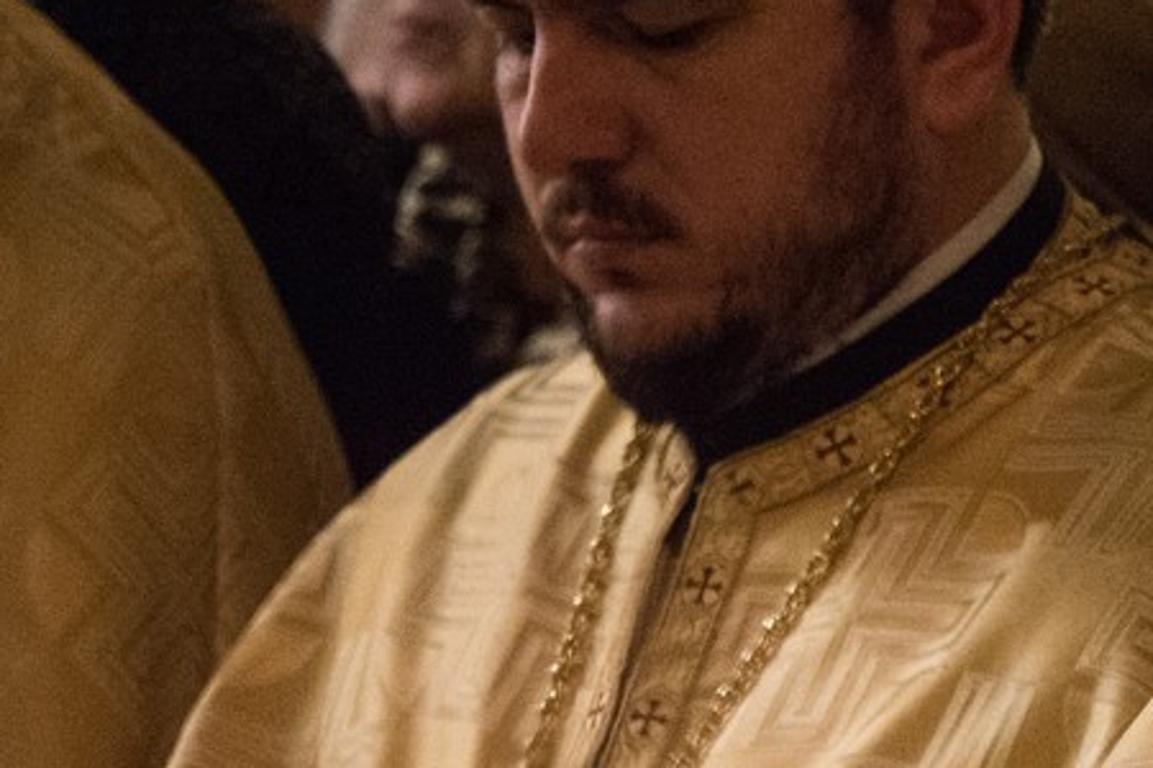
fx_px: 11849
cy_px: 522
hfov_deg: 5.5
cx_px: 1600
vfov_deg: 3.7
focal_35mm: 370
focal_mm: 116
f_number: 5.6
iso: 5000
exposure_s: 1/30
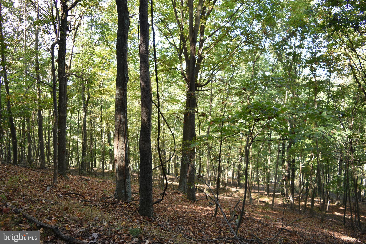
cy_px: 122
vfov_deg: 47.9
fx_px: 274
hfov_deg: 67.4
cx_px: 183
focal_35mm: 27
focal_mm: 18
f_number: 3.5
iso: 125
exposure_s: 1/40
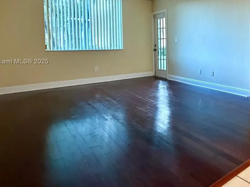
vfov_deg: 50.4
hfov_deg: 61.0
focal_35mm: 27
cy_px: 62
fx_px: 195
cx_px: 193
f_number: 2.2
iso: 800
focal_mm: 2.22
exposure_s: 1/60
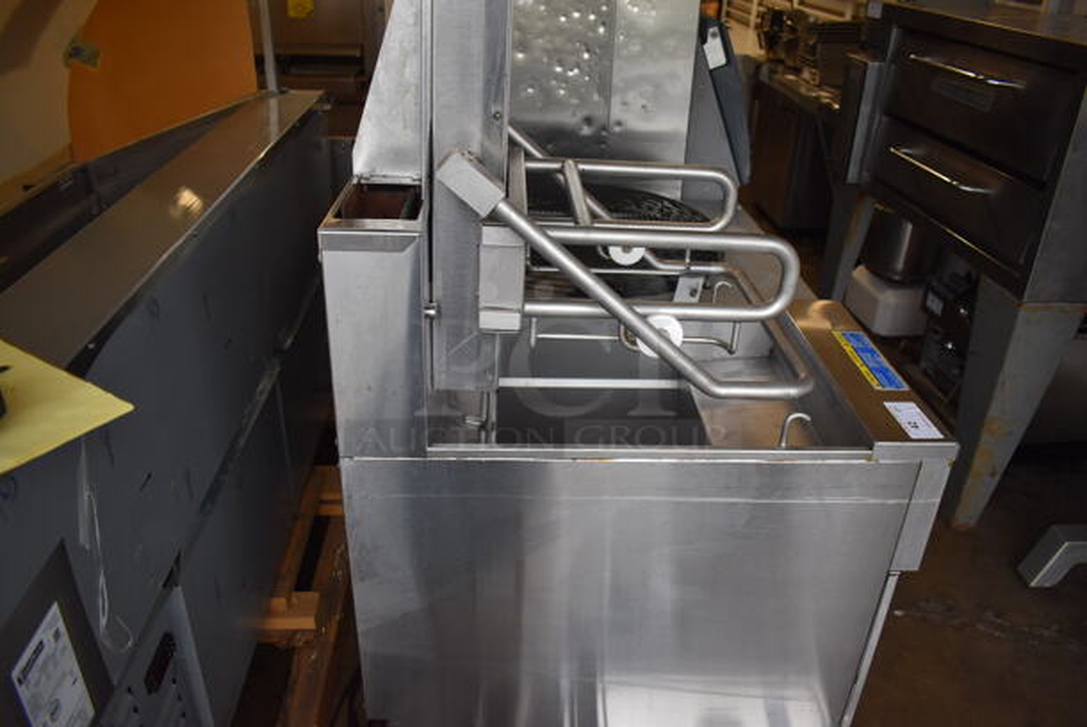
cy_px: 364
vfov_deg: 48.0
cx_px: 544
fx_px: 816
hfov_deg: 67.3
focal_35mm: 27
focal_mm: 18
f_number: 3.5
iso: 800
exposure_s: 1/160
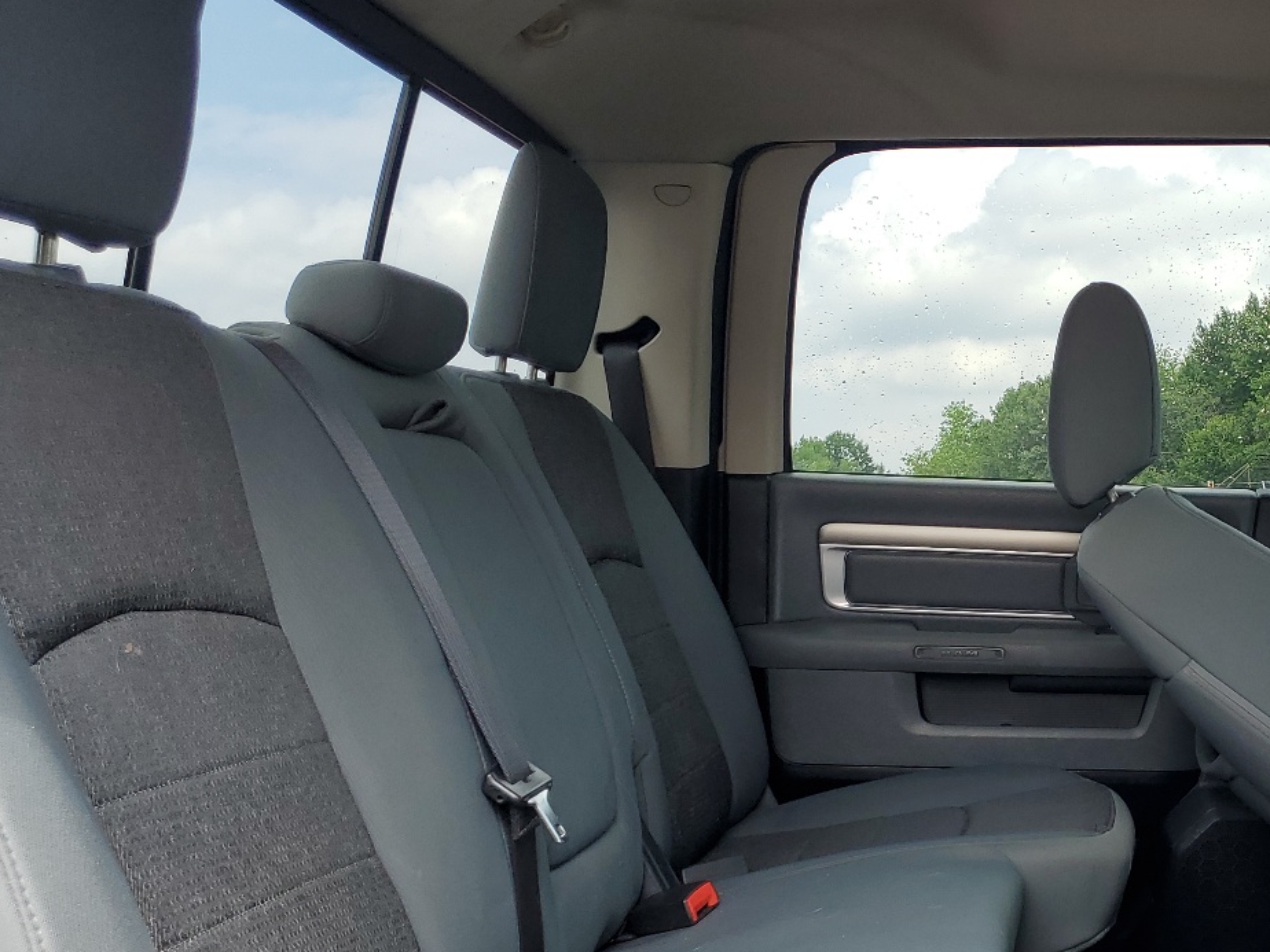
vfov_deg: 32.1
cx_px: 1002
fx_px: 1651
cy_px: 544
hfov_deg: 40.5
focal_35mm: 45
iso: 50
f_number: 1.5
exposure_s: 1/455
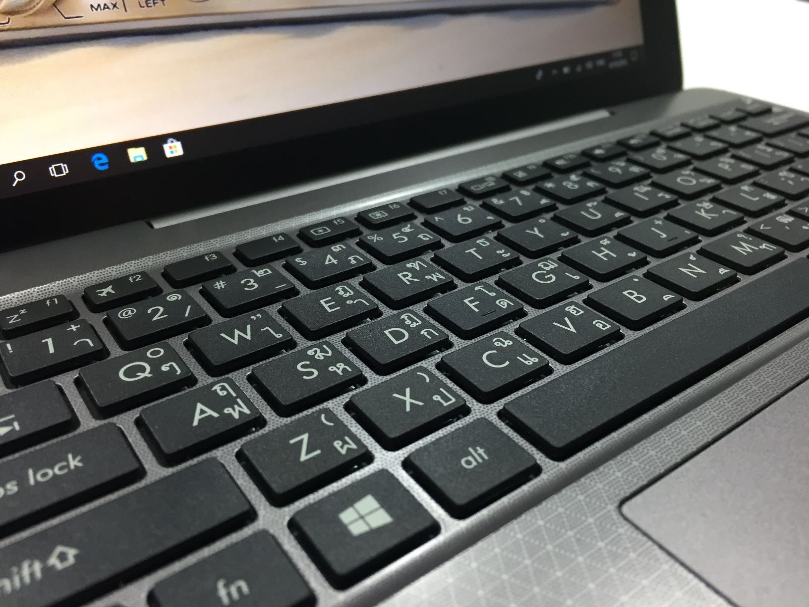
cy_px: 304
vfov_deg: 48.2
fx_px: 678
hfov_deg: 61.7
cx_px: 404
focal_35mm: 29
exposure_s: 1/33
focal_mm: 4.15
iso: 125
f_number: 2.2
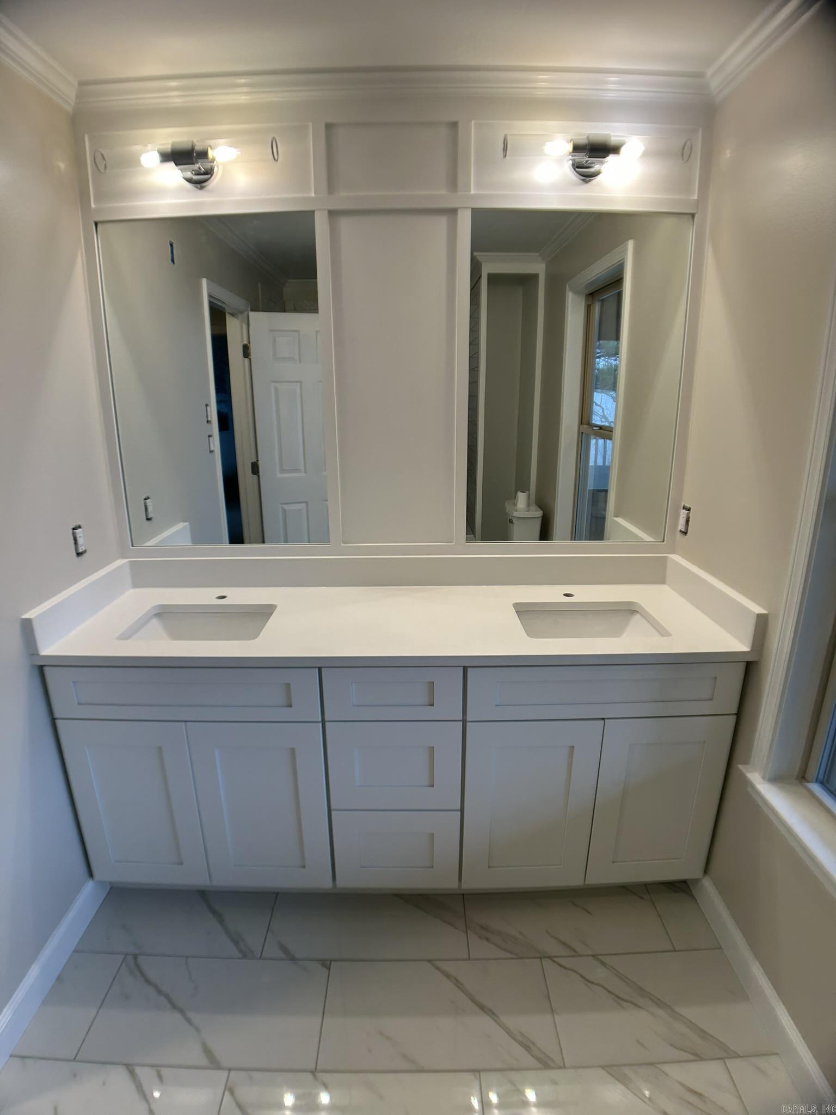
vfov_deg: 67.3
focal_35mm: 26
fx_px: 837
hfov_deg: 53.1
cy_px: 558
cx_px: 418
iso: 50
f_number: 1.5
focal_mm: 5.7
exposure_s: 1/120
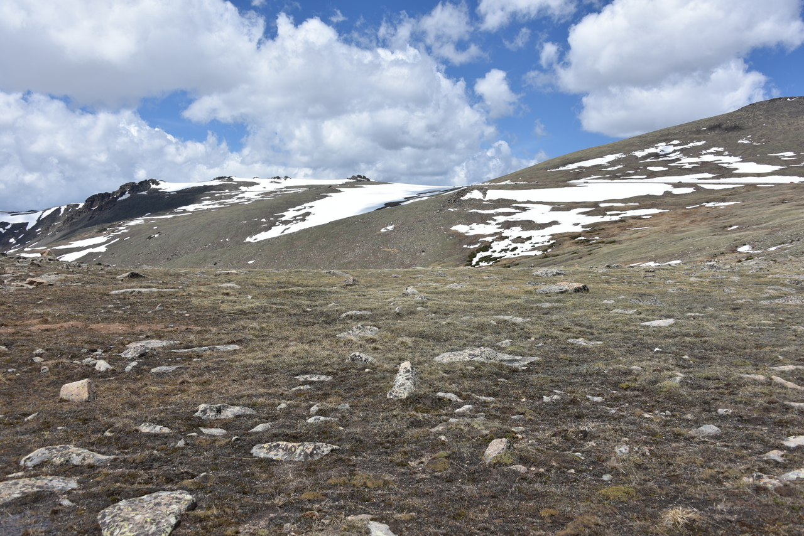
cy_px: 268
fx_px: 715
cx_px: 402
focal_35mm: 32
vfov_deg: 41.1
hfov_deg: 58.7
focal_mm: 32
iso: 100
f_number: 9
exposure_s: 1/320
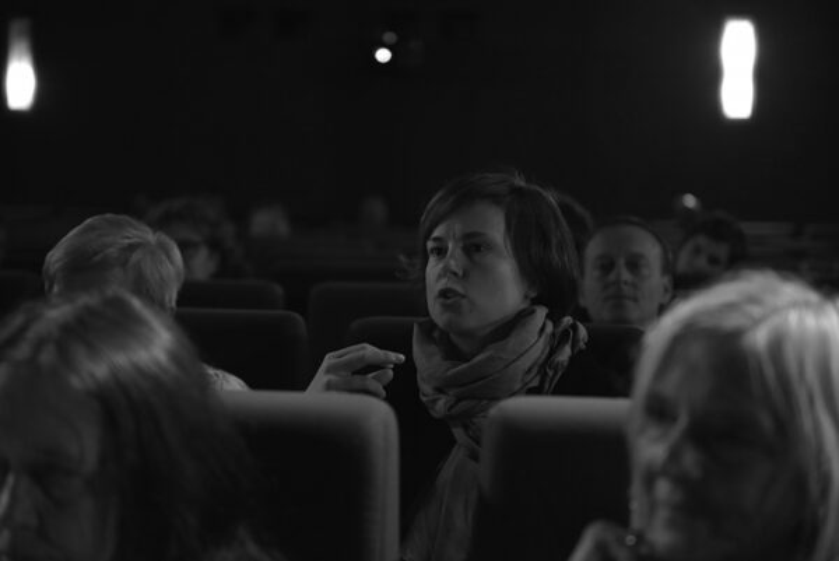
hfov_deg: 28.8
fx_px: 1633
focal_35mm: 70
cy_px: 280
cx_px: 420
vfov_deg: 19.5
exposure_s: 1/100
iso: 2000
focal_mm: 70
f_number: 2.8
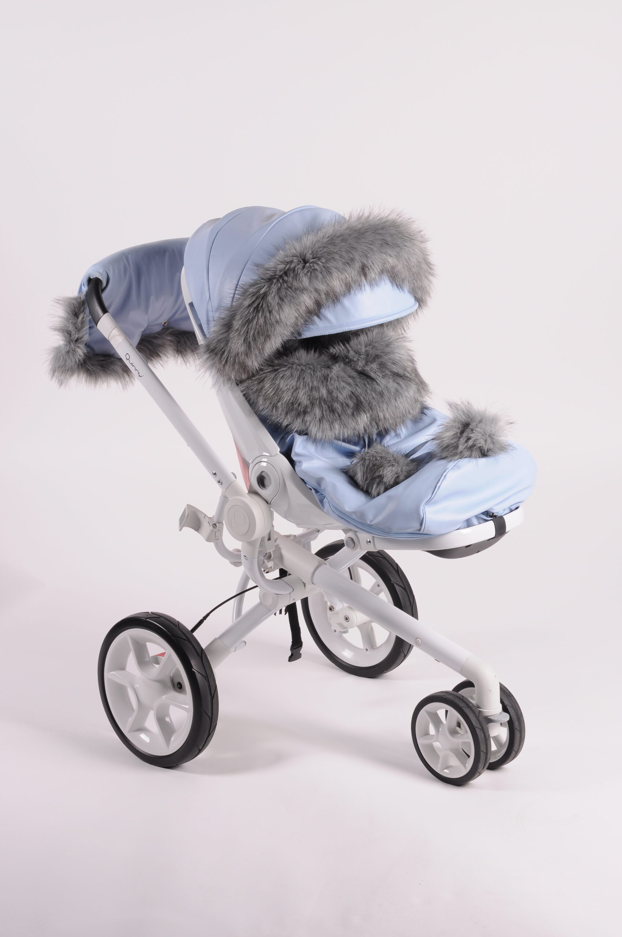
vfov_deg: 27.0
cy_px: 468
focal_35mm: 75
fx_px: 1949
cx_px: 311
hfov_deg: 18.1
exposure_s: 1/100
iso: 200
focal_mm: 50
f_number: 16
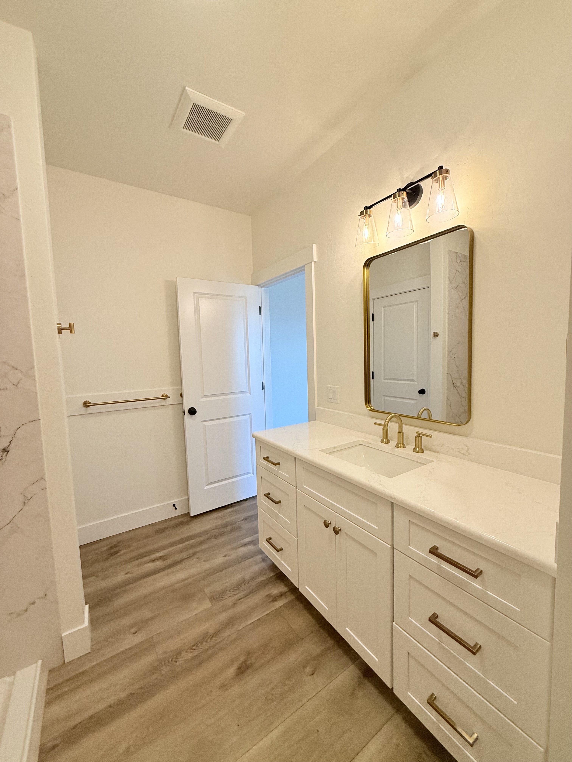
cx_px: 286
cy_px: 381
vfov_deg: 102.1
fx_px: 308
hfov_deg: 85.7
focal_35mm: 14
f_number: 2.2
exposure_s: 1/120
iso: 160
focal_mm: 2.22
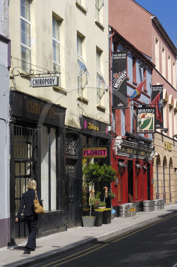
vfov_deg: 26.0
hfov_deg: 17.4
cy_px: 134
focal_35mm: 78
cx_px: 88
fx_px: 577
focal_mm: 52
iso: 100
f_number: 9
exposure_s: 1/160
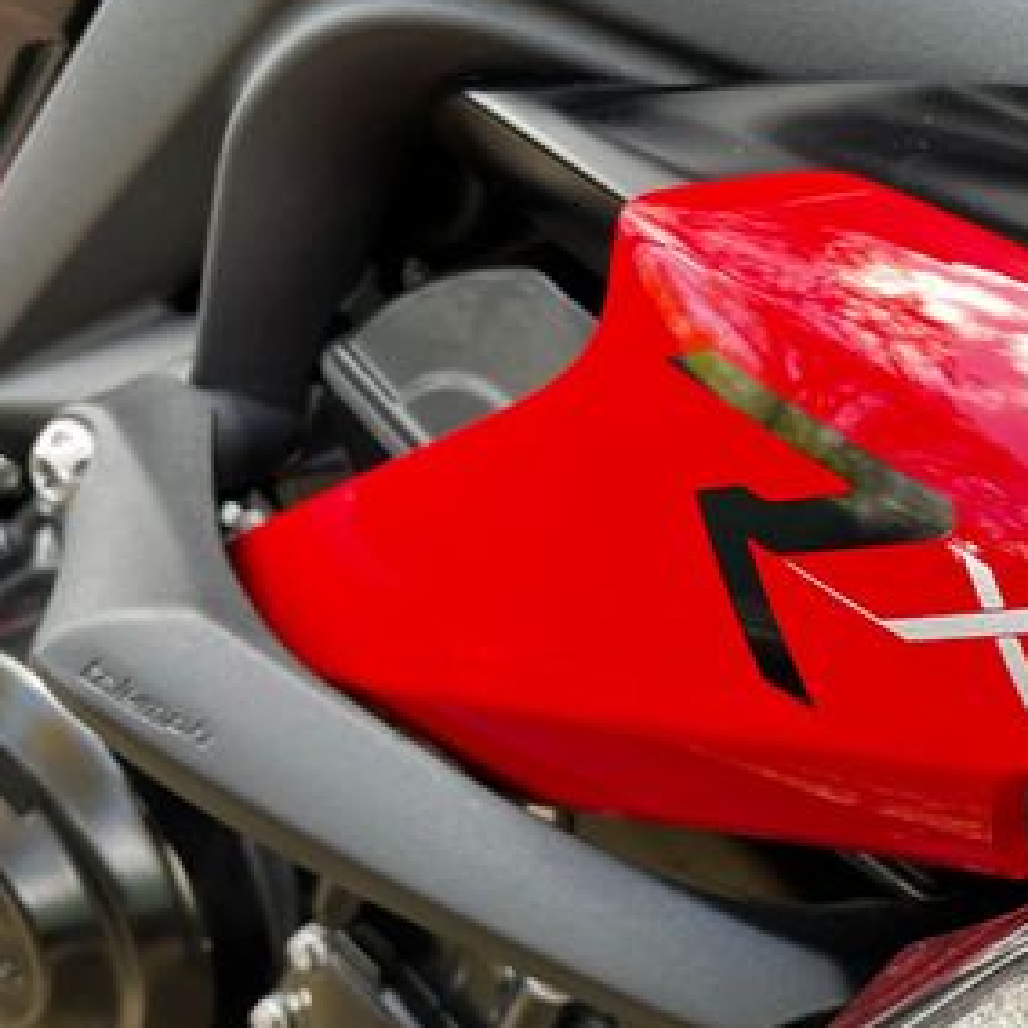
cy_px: 647
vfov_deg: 32.6
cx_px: 952
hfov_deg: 31.1
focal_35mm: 52
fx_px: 1747
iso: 64
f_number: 1.6
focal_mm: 5.1
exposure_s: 1/122
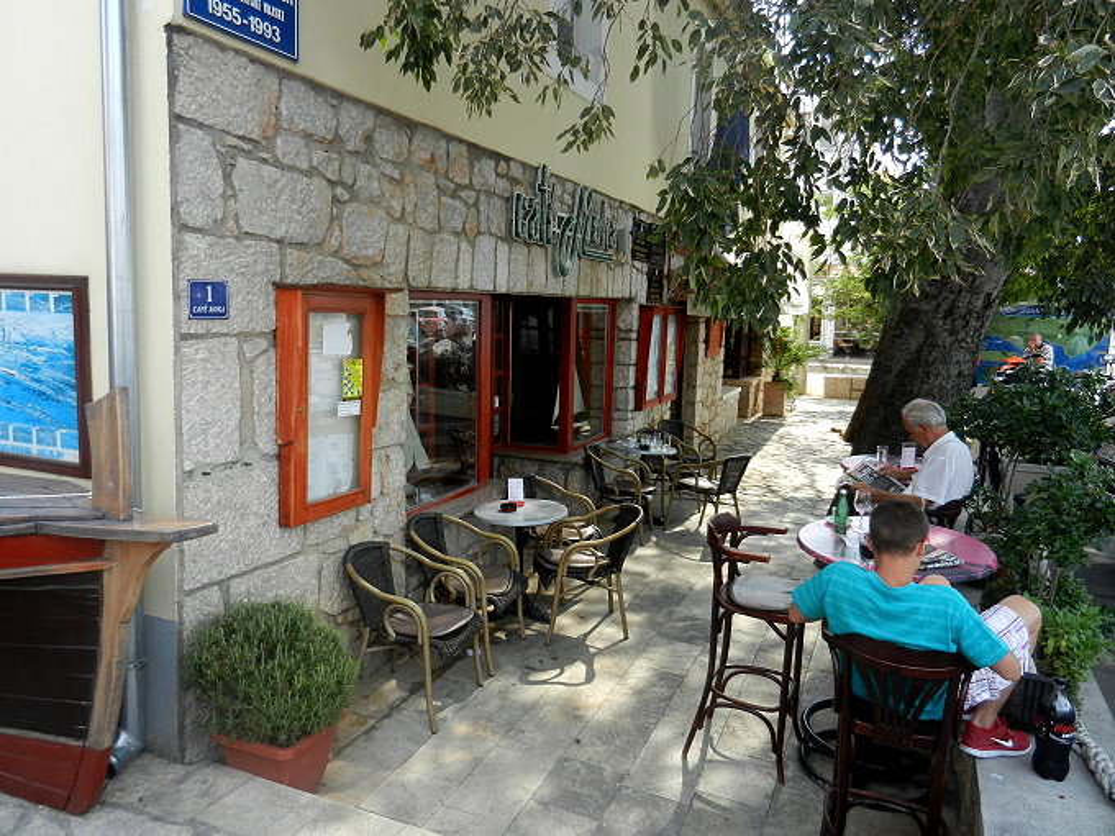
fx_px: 805
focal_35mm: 25
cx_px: 558
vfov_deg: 54.9
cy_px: 418
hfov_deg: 69.4
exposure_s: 1/250
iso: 160
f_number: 3.5
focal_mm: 4.5
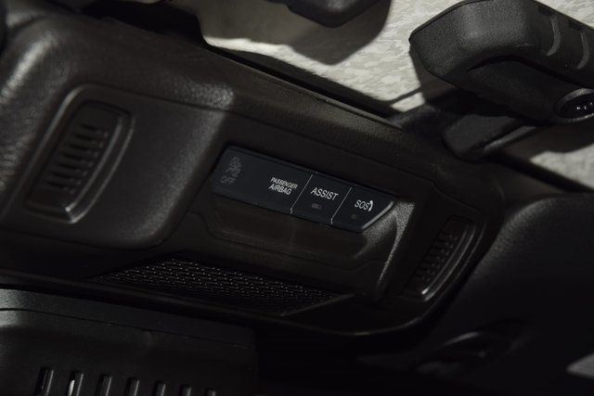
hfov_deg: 19.5
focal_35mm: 105
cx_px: 297
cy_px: 198
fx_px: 1733
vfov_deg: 13.0
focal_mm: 70
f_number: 8
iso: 100
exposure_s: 1/125
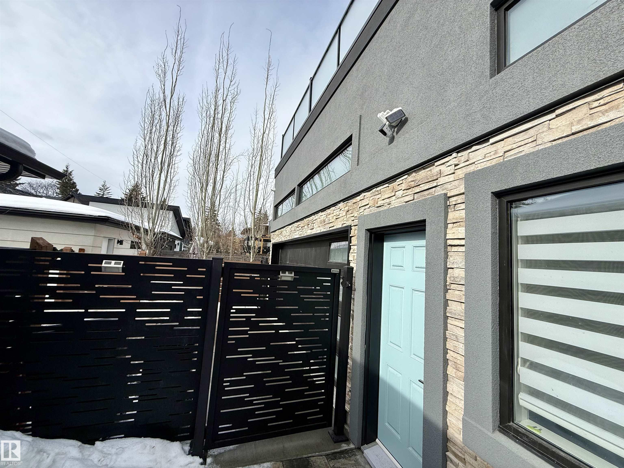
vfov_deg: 85.7
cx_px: 312
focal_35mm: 14
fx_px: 252
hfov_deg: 102.1
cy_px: 234
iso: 50
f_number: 2.2
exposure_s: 1/1698
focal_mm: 2.22
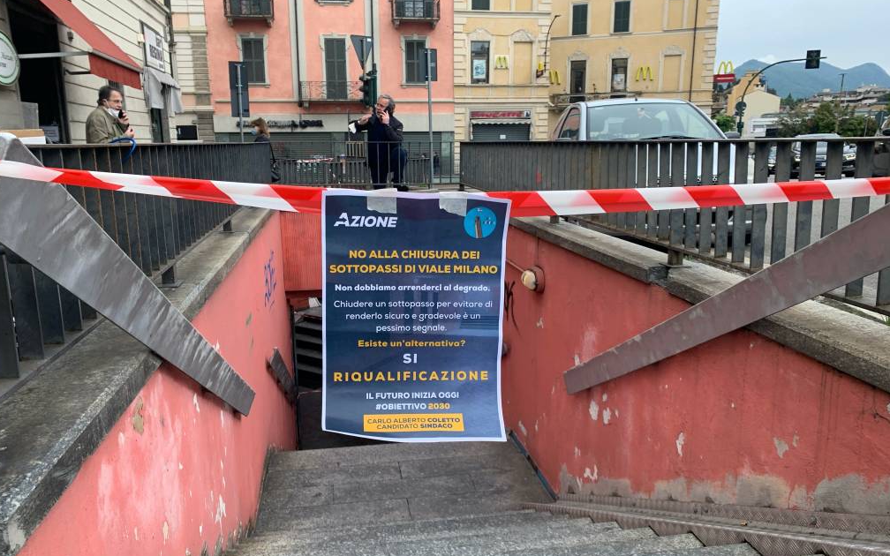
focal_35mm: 28
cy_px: 314
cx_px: 440
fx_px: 679
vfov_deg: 44.4
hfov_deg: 66.5
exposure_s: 1/754
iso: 25
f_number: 1.8
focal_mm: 4.25
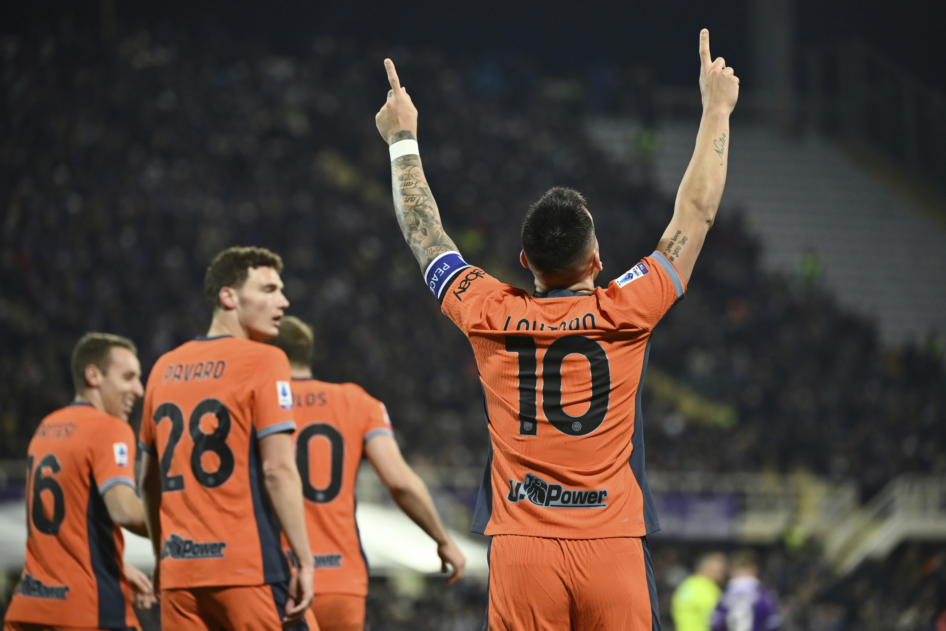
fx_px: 5781
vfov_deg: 6.2
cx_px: 473
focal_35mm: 220
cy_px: 316
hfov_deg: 9.4
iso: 2000
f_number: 4
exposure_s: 1/1600
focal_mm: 220
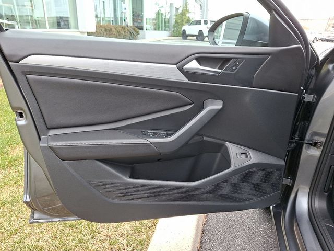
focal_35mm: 25
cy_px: 126
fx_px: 241
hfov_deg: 69.4
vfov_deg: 54.9
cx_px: 167
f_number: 1.8
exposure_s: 1/100
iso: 39
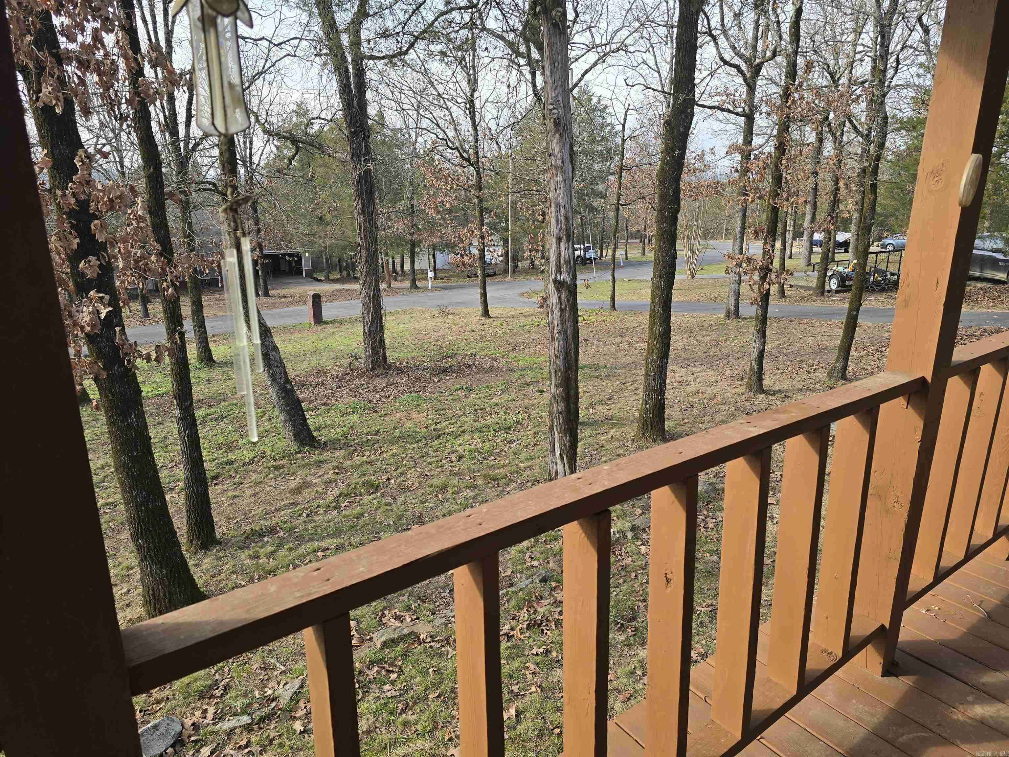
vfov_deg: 58.9
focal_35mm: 23
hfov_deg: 73.9
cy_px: 378
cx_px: 504
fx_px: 670
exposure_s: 1/235
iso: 12
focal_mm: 6.3
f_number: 1.7
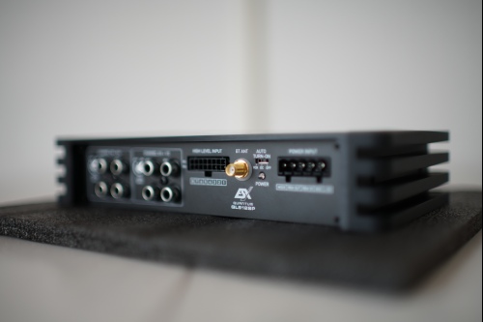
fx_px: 469
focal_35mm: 35
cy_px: 161
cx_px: 242
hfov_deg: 54.5
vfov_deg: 37.8
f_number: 1.4
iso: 160
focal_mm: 35
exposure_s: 1/125
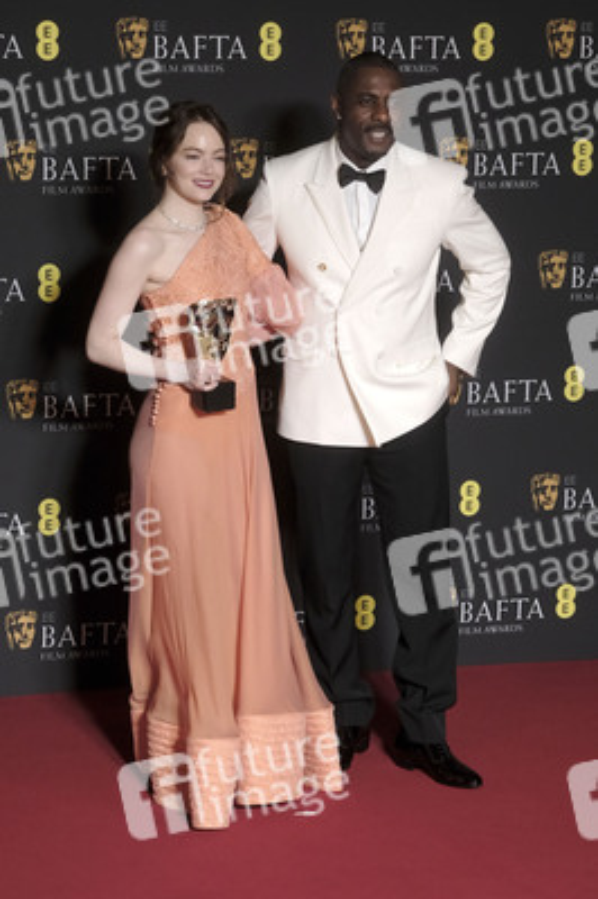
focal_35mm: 75
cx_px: 299
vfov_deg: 27.0
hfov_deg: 18.2
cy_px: 450
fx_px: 1872
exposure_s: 1/250
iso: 1600
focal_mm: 50
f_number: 2.8
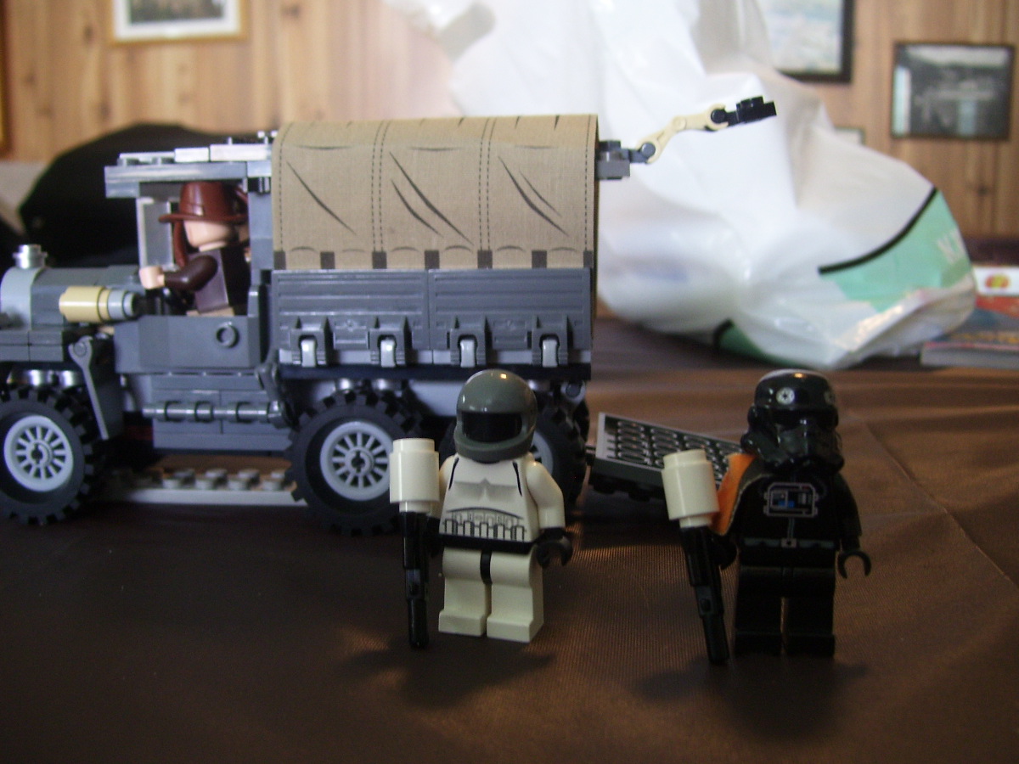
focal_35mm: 37
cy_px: 382
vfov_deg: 38.7
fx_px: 1089
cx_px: 510
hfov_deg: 50.1
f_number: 2.7
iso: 160
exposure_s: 1/8
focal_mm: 6
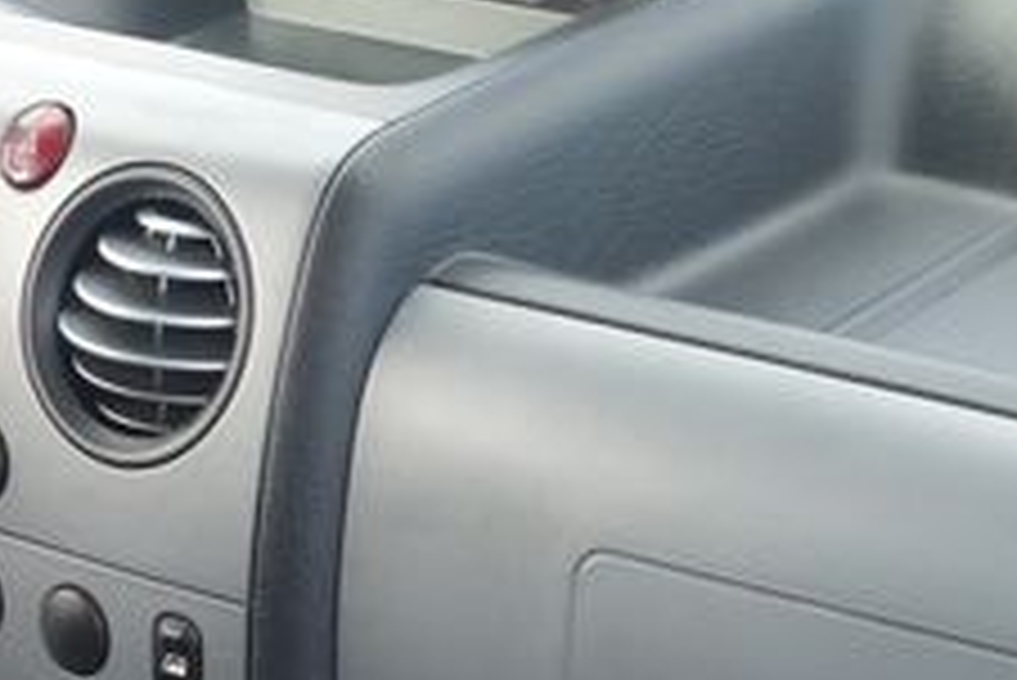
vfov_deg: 10.8
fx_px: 3590
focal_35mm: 127
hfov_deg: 16.1
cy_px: 394
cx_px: 526
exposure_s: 1/100
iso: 125
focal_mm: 10.4
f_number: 3.2
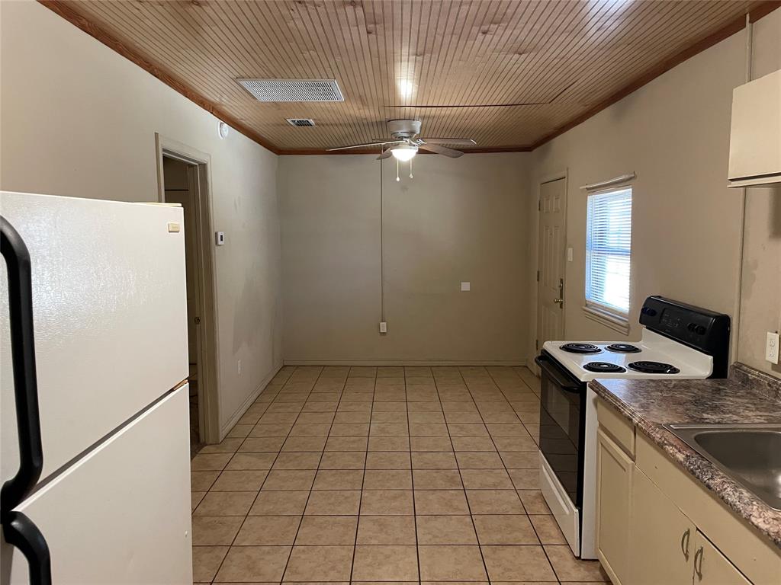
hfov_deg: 67.3
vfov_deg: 53.1
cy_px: 292
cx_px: 390
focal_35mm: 26
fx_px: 587
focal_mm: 4.2
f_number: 1.6
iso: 250
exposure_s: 1/60
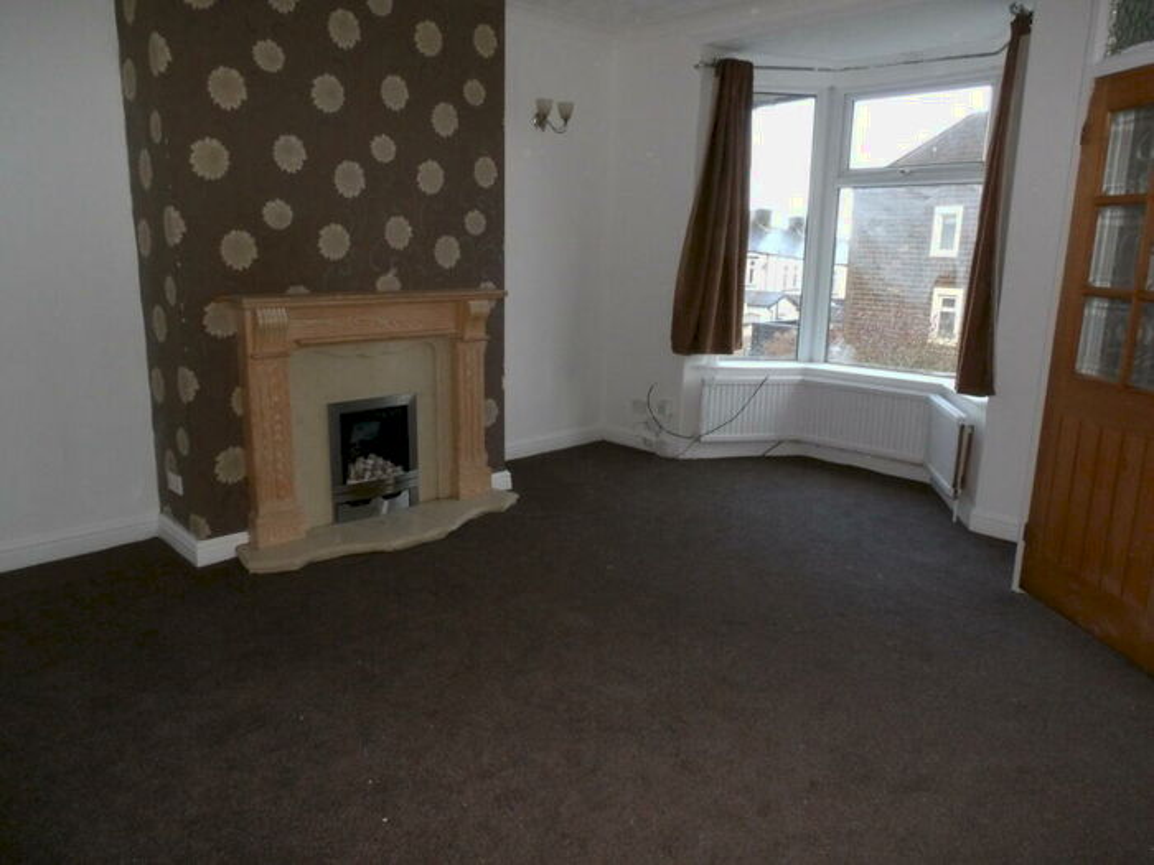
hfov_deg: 71.6
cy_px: 432
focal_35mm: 24
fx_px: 800
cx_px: 577
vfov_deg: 56.8
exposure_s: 1/15
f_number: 4.1
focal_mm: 4.3
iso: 495
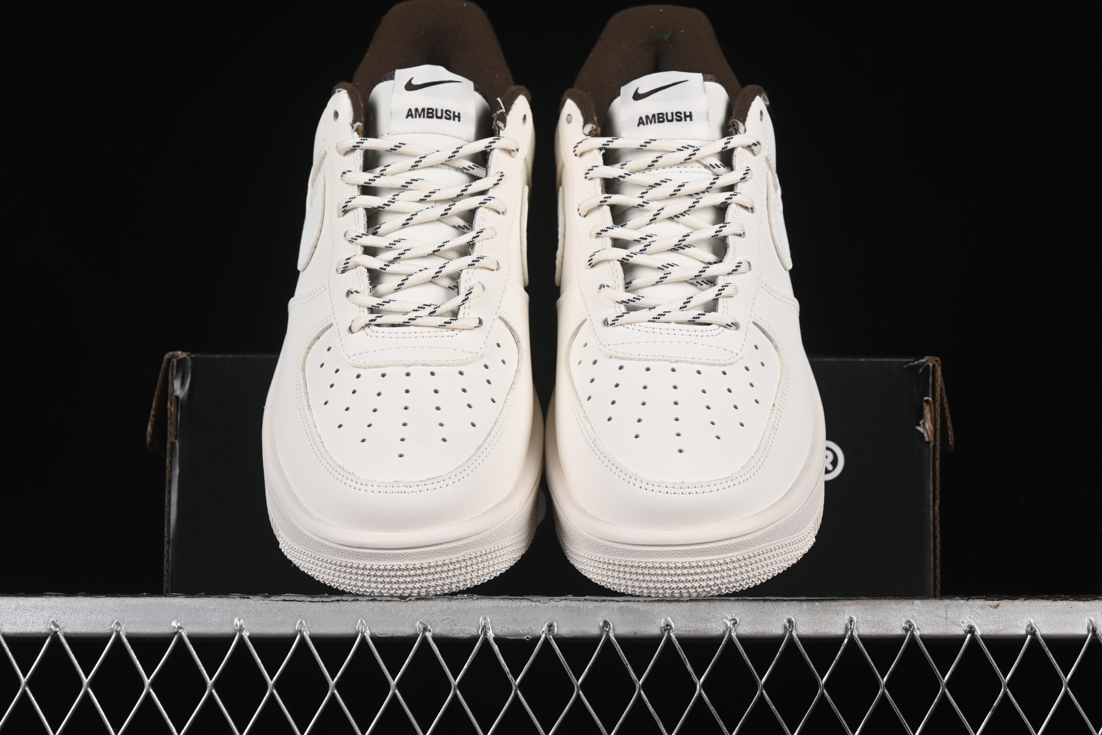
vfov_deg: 18.2
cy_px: 368
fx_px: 2296
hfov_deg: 27.0
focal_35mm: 75
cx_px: 551
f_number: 8
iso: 160
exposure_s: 1/125
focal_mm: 50
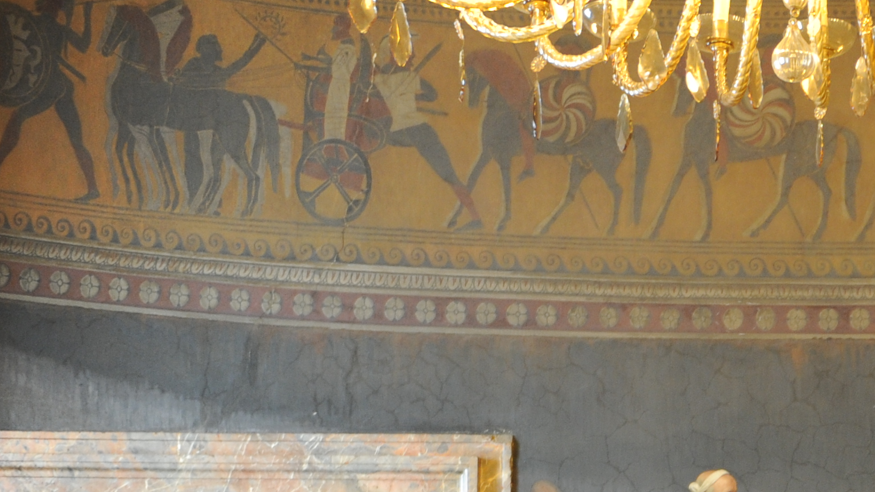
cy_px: 777
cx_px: 1015
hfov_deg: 20.3
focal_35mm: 99
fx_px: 2297
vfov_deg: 11.6
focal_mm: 34
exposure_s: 1/60
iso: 1000
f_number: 2.8
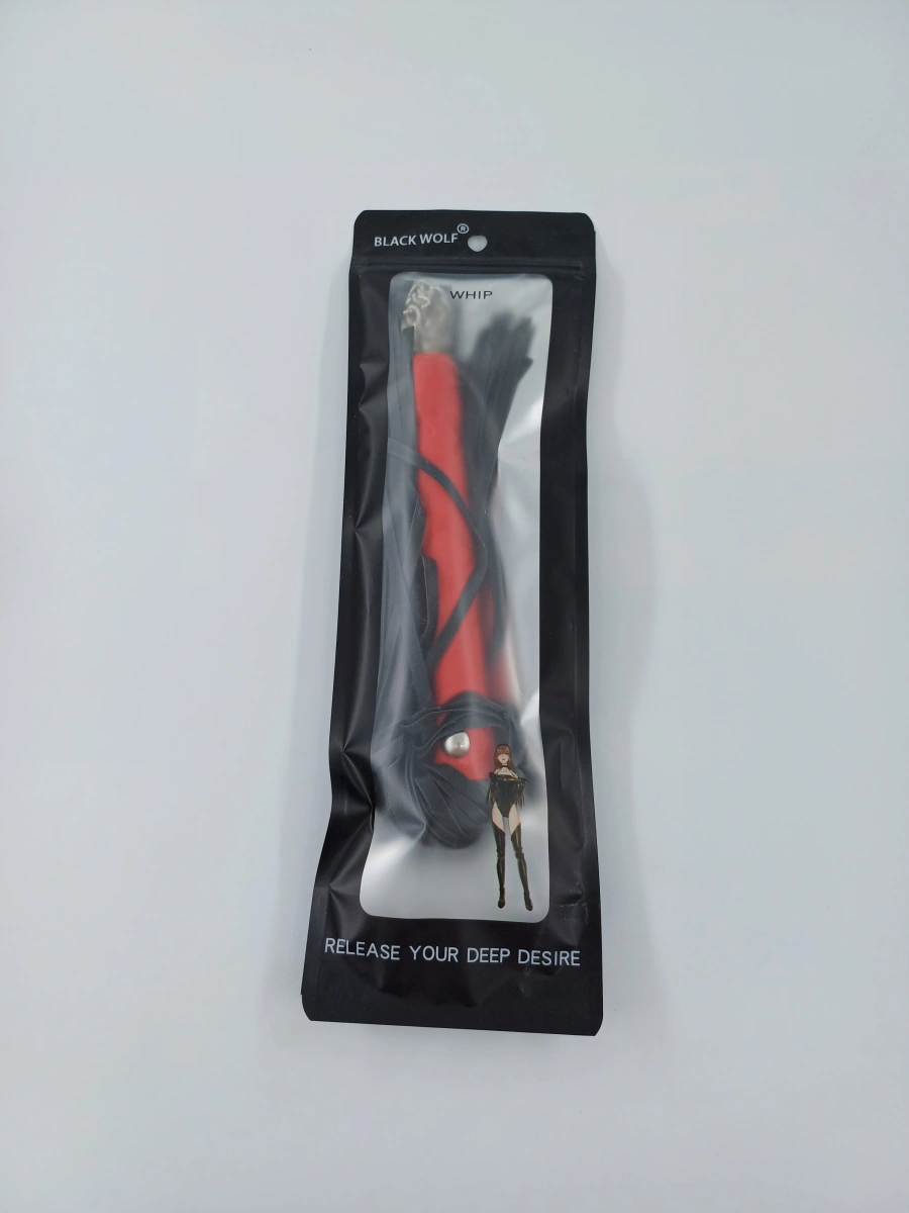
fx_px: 875
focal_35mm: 25
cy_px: 606
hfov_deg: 54.9
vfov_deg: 69.4
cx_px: 454
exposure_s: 1/427
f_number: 1.8
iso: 50
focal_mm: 4.65
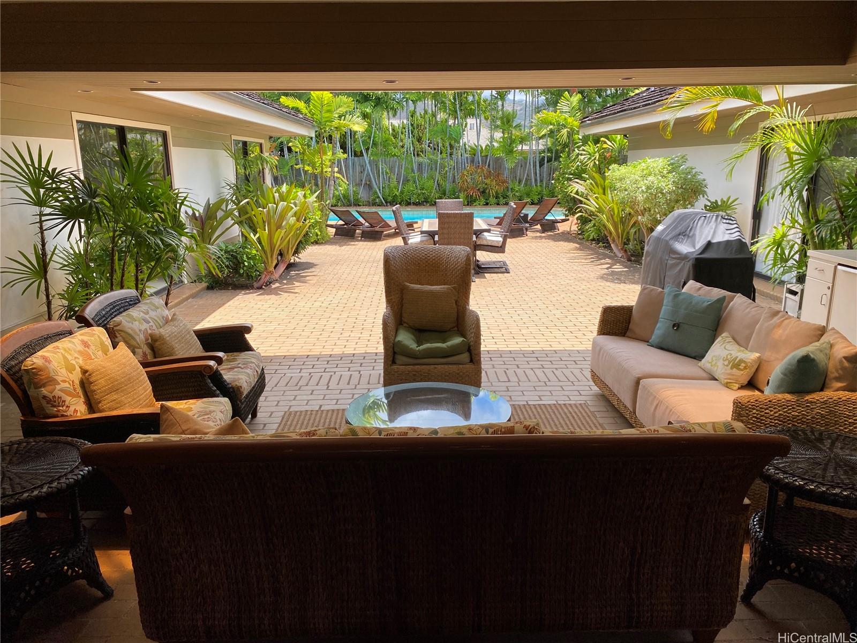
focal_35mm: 26
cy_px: 322
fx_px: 644
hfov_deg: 67.3
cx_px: 428
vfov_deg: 53.1
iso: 32
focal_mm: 4.25
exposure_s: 1/620
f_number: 1.8
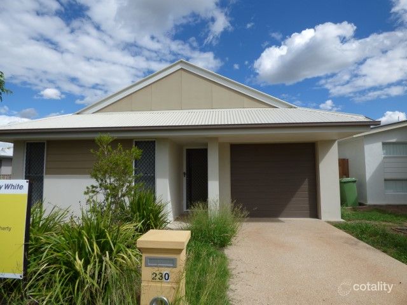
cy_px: 152
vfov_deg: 66.0
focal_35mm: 20
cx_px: 204
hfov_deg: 81.7
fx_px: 235
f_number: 3.2
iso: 100
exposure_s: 1/1600
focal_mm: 3.58
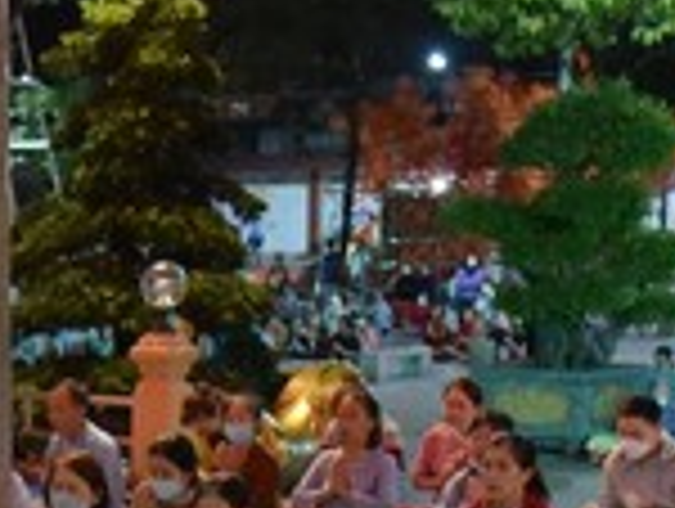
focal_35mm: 100
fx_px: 1953
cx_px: -99
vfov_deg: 14.0
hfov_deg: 18.7
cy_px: 733
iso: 1600
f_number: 4
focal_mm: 24
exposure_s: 1/60
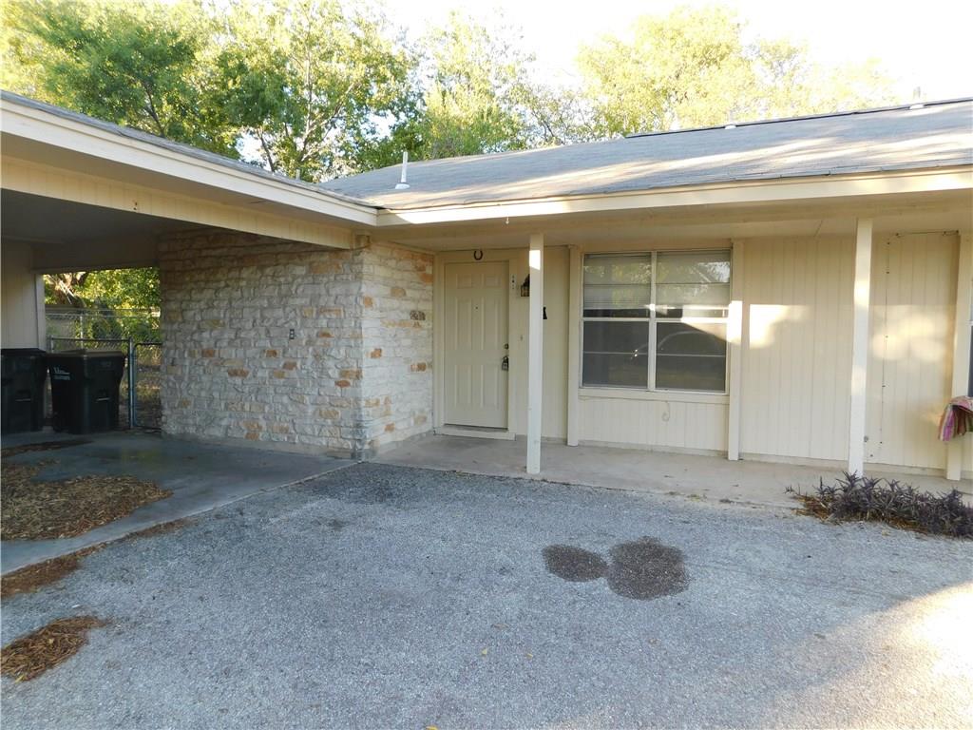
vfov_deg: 58.9
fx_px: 646
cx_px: 486
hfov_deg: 73.9
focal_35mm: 23
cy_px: 365
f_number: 3
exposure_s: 1/100
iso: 125
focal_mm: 4
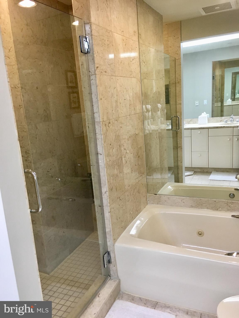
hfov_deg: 48.2
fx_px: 267
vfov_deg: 61.7
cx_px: 120
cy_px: 159
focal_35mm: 29
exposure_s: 1/30
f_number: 2.2
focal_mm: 4.15
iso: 125
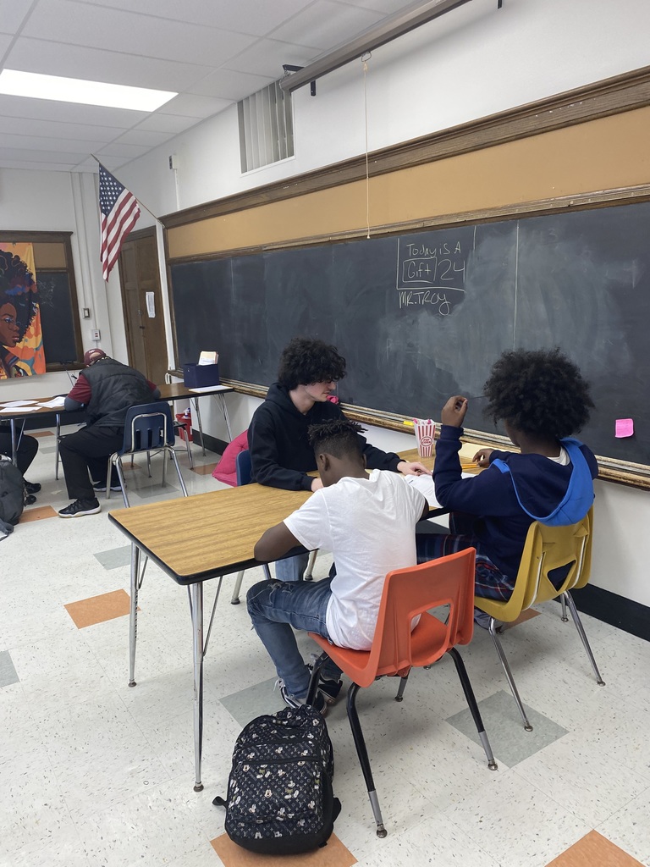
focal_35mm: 26
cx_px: 325
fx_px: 651
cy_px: 434
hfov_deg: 53.1
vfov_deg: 67.3
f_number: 1.8
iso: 100
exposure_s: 1/120
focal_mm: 4.25
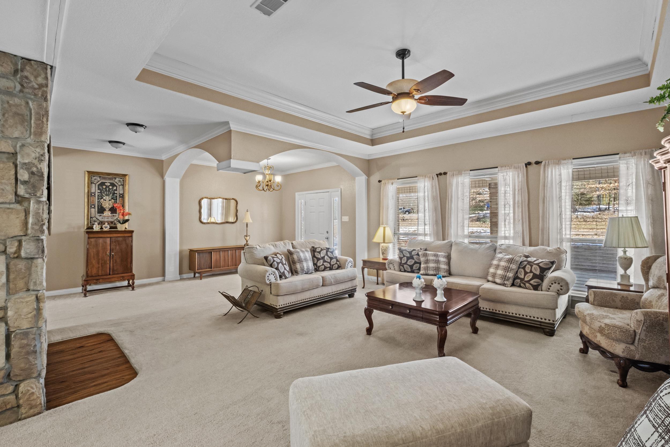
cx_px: 335
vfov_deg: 77.3
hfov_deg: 100.4
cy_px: 224
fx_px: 279
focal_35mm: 15
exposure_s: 1/2.5
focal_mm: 10
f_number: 8
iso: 800
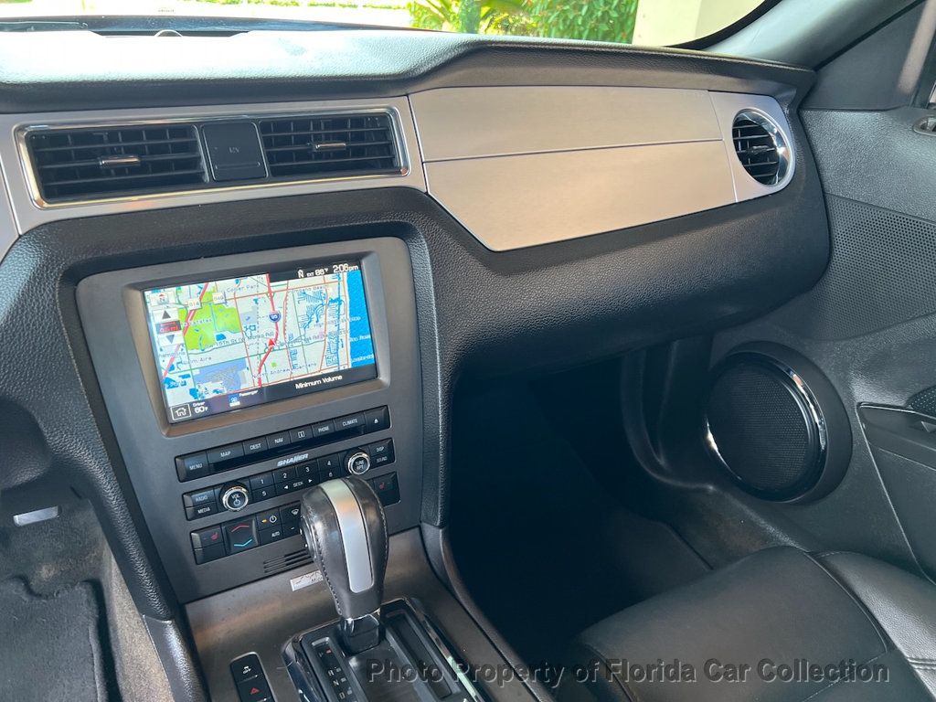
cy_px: 351
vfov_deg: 53.1
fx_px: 703
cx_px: 468
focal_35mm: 26
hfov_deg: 67.3
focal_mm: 5.7
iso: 125
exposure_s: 1/121
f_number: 1.5
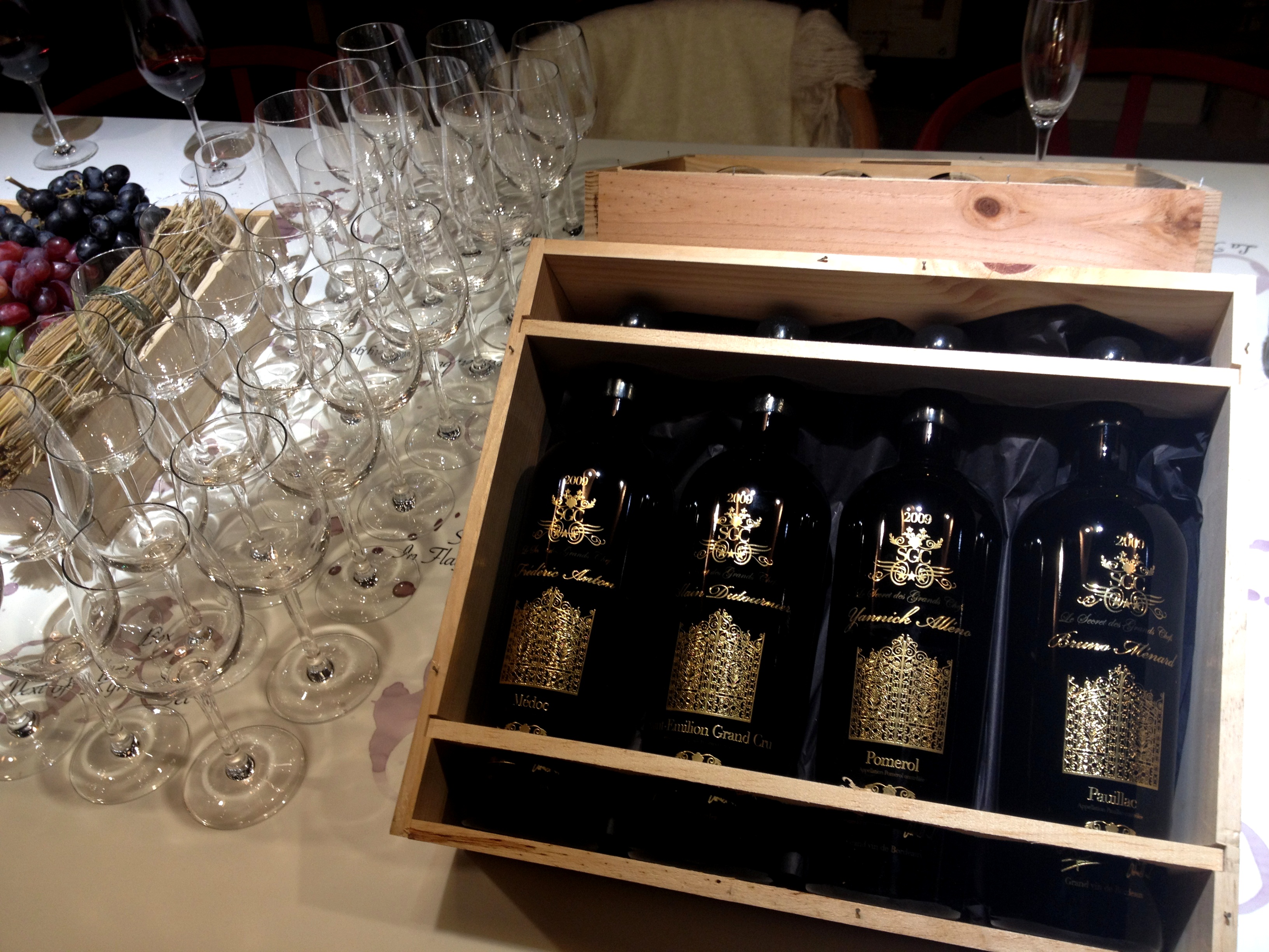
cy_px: 476
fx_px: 1283
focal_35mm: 35
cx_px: 634
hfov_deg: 52.6
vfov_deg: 40.7
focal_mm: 4.28
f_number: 2.4
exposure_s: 1/20
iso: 80
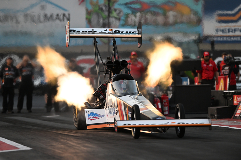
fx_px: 2007
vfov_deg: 4.6
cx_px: 120
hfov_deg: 6.9
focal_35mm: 300
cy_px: 80
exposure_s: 1/500
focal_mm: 300
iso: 2500
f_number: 5
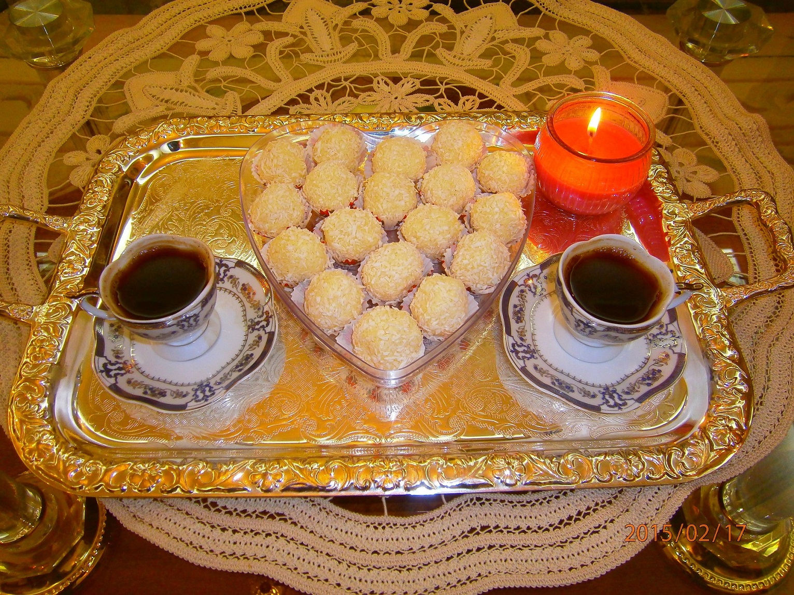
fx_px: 596
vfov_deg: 53.1
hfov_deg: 67.3
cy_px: 298
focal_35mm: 26
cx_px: 397
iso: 125
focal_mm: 4.7
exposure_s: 1/30
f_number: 2.8
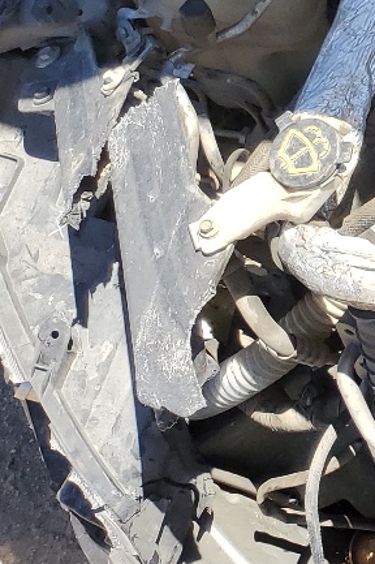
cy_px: -79
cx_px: 1030
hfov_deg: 10.6
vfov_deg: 19.4
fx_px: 1565
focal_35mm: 100
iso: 50
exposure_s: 1/1250
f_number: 1.5
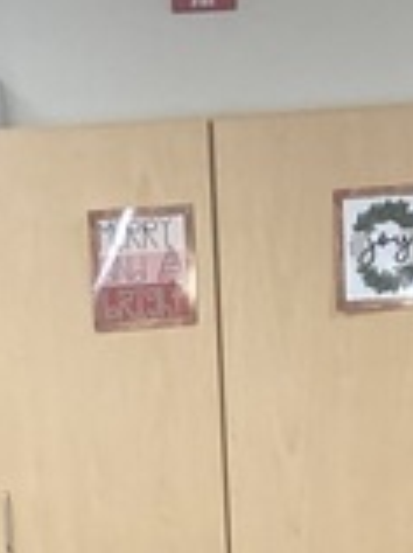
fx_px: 2903
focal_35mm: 182
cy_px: 1788
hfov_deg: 8.1
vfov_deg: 8.6
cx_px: 220
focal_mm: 3.99
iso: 160
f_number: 1.8
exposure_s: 1/60
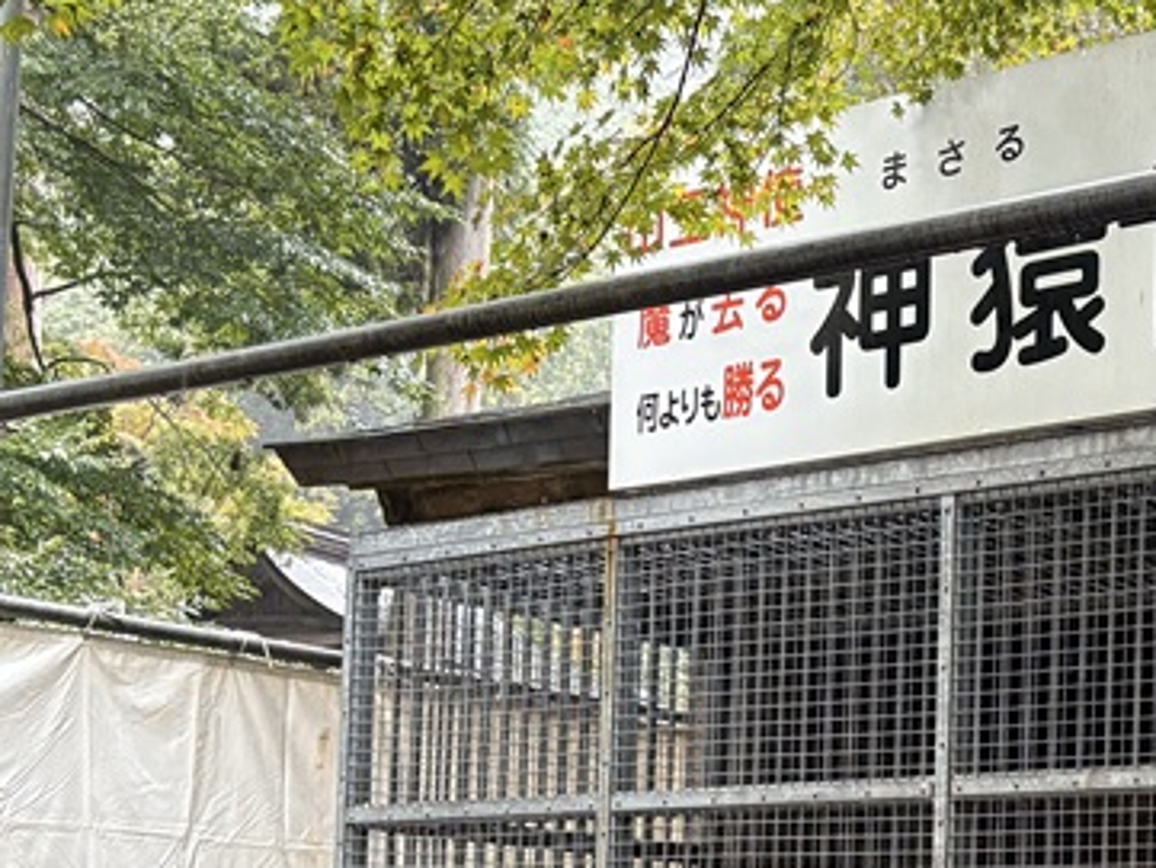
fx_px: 2405
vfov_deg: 19.8
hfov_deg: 25.6
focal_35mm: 72
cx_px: 1178
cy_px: 874
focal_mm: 5.96
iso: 250
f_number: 1.6
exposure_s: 1/60
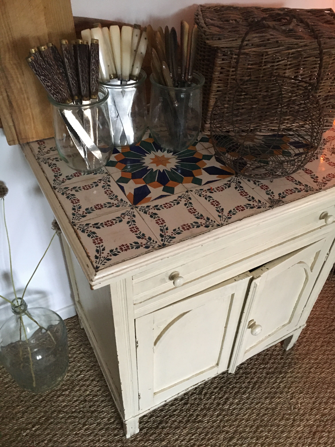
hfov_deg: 48.2
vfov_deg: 61.7
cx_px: 168
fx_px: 374
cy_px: 224
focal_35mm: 29
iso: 250
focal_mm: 4.15
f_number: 2.2
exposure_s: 1/17
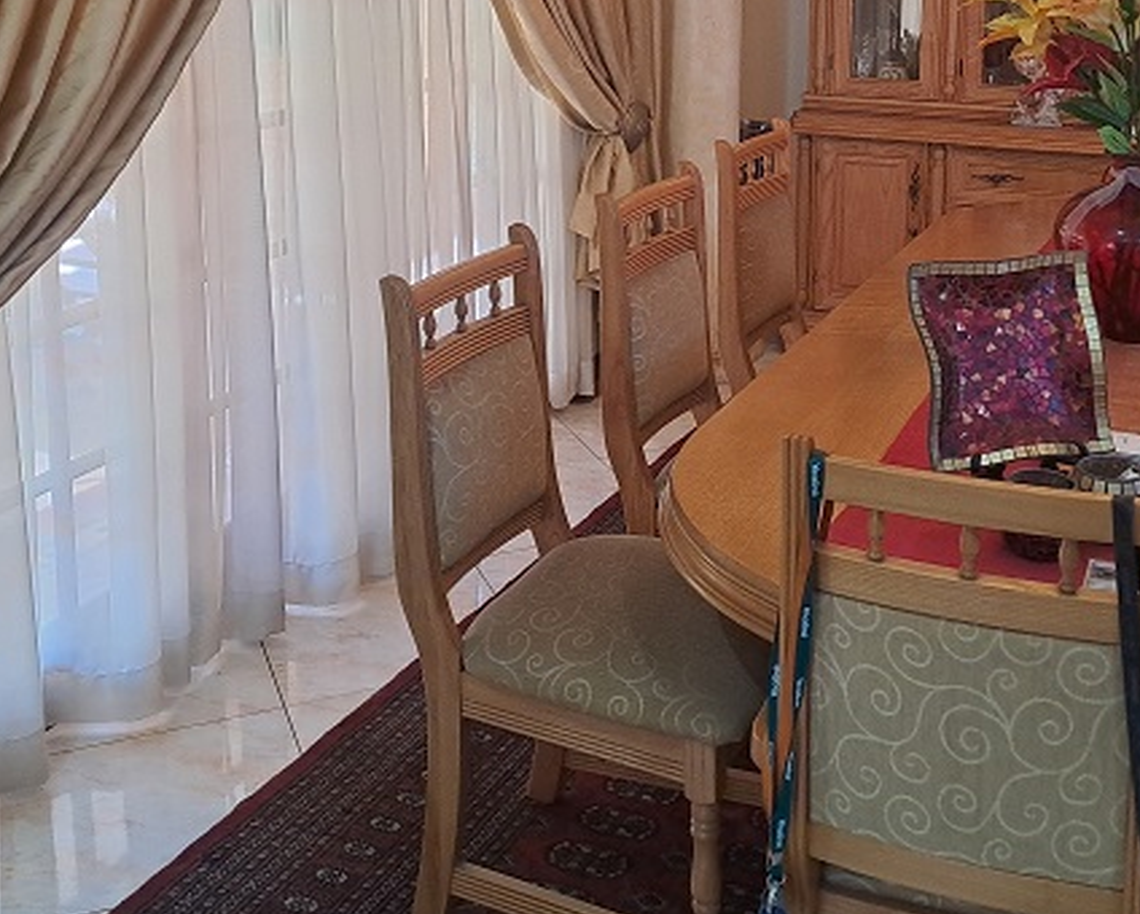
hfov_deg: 40.1
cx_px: 704
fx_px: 1553
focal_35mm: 46
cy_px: 180
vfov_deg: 31.9
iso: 200
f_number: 1.8
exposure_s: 1/50
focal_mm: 4.65
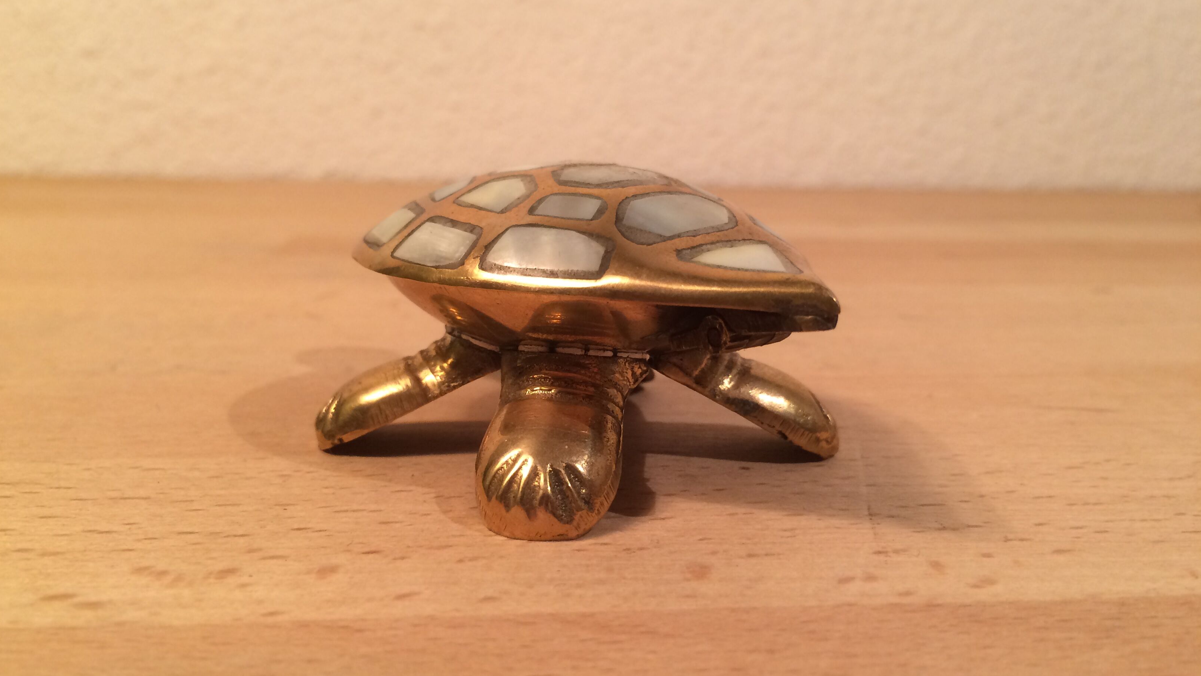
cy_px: 330
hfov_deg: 61.0
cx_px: 600
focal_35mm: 32
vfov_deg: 36.7
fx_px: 1019
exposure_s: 1/33
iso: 64
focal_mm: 4.15
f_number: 2.2
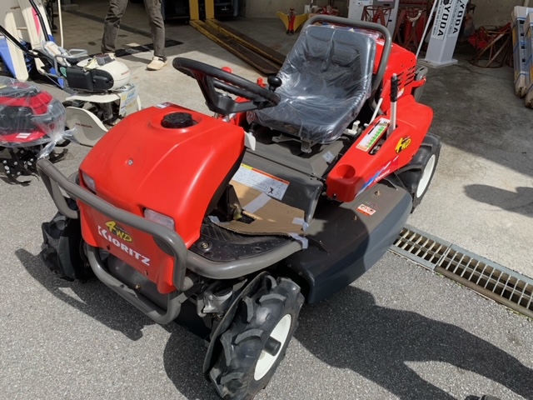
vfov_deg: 53.1
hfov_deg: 67.3
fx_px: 400
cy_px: 200
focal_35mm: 26
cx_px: 266
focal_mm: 4.25
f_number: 1.8
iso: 25
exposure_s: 1/1235
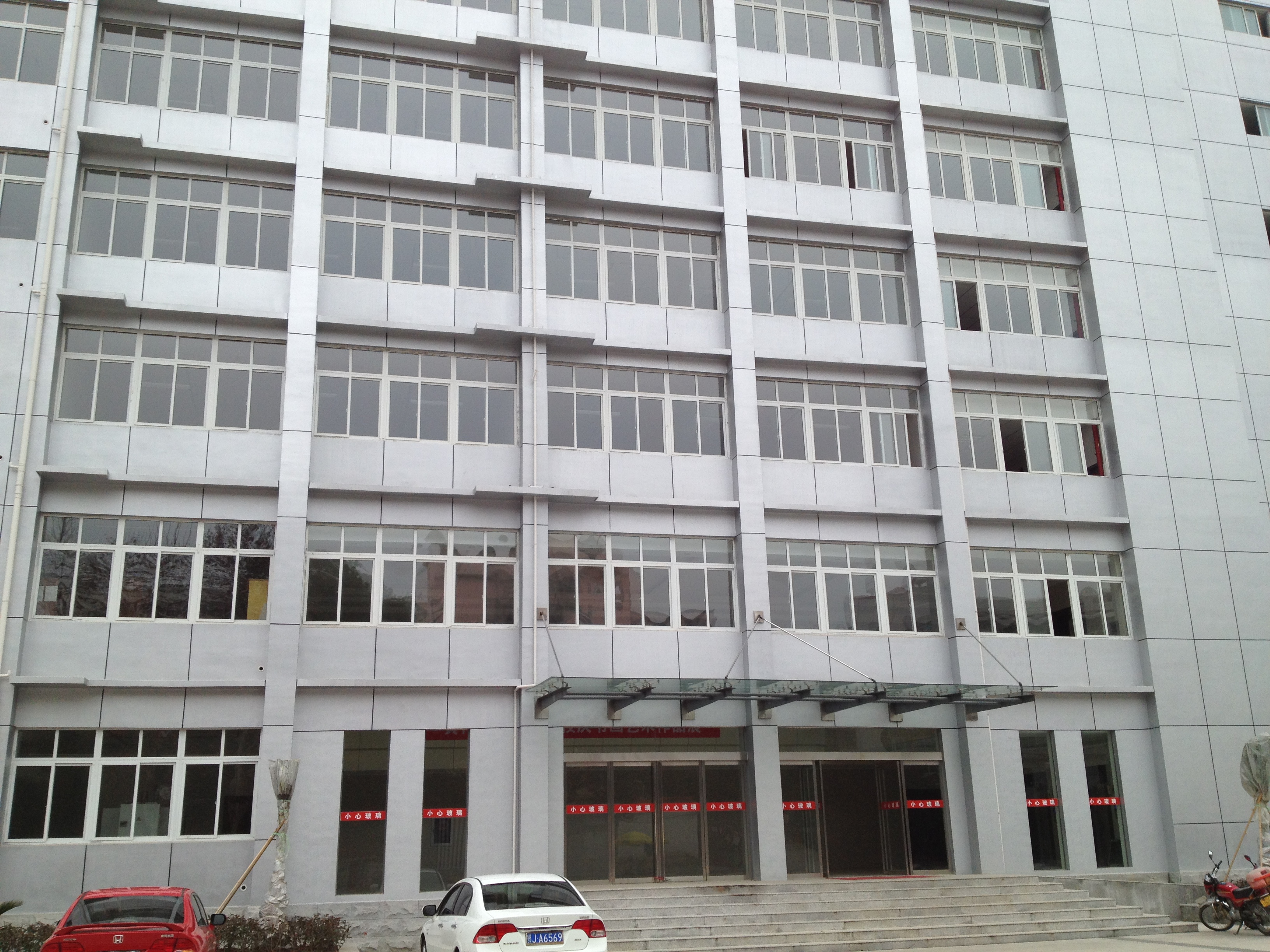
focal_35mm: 35
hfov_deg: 52.6
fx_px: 1284
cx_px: 635
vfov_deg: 40.7
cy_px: 476
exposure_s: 1/516
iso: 64
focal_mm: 4.28
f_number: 2.4
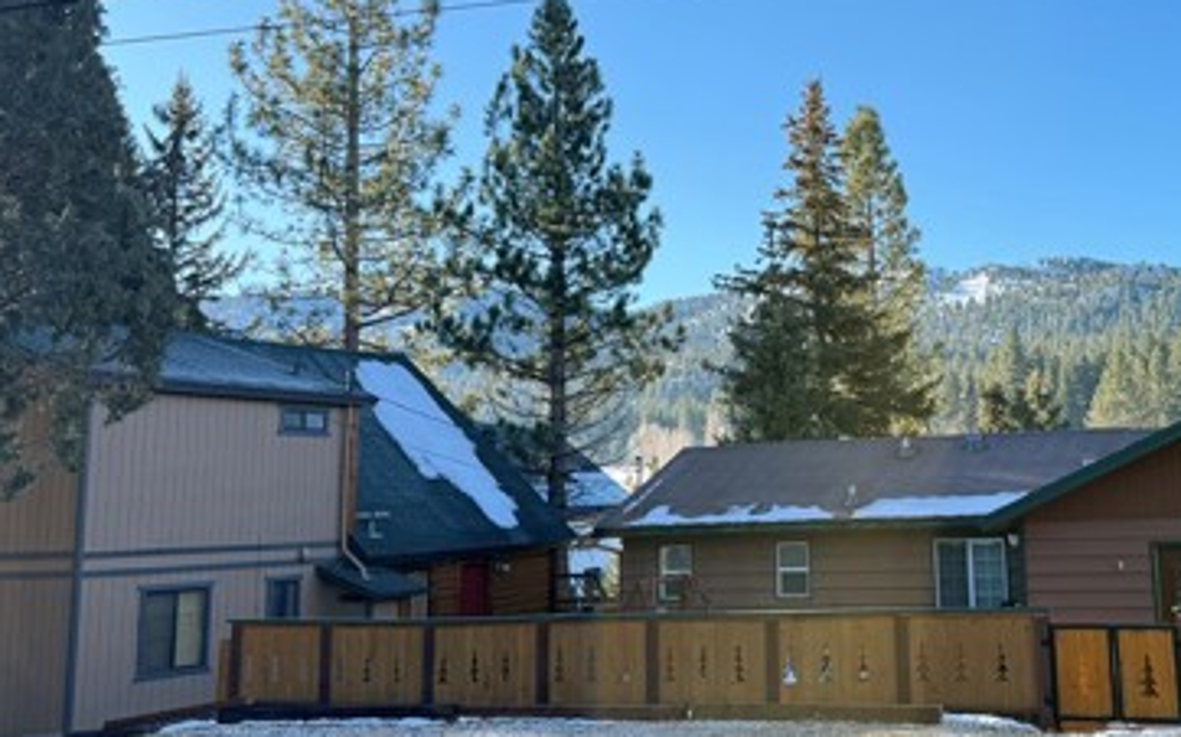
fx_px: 1448
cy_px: 241
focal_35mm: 45
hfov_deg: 43.2
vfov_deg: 28.4
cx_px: 858
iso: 100
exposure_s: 1/840
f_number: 1.78
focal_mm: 6.76
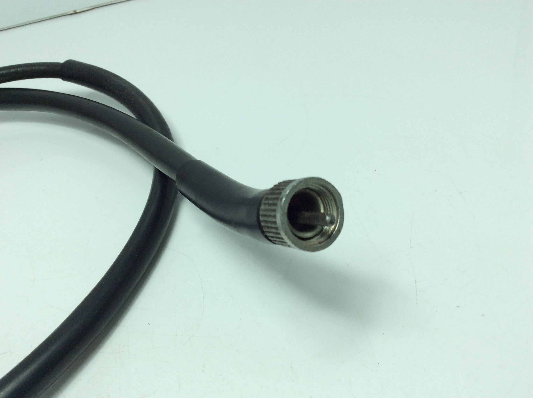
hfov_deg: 56.9
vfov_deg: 44.1
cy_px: 199
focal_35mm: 32
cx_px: 266
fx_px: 492
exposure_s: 1/550
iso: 32
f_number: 2.4
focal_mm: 3.3
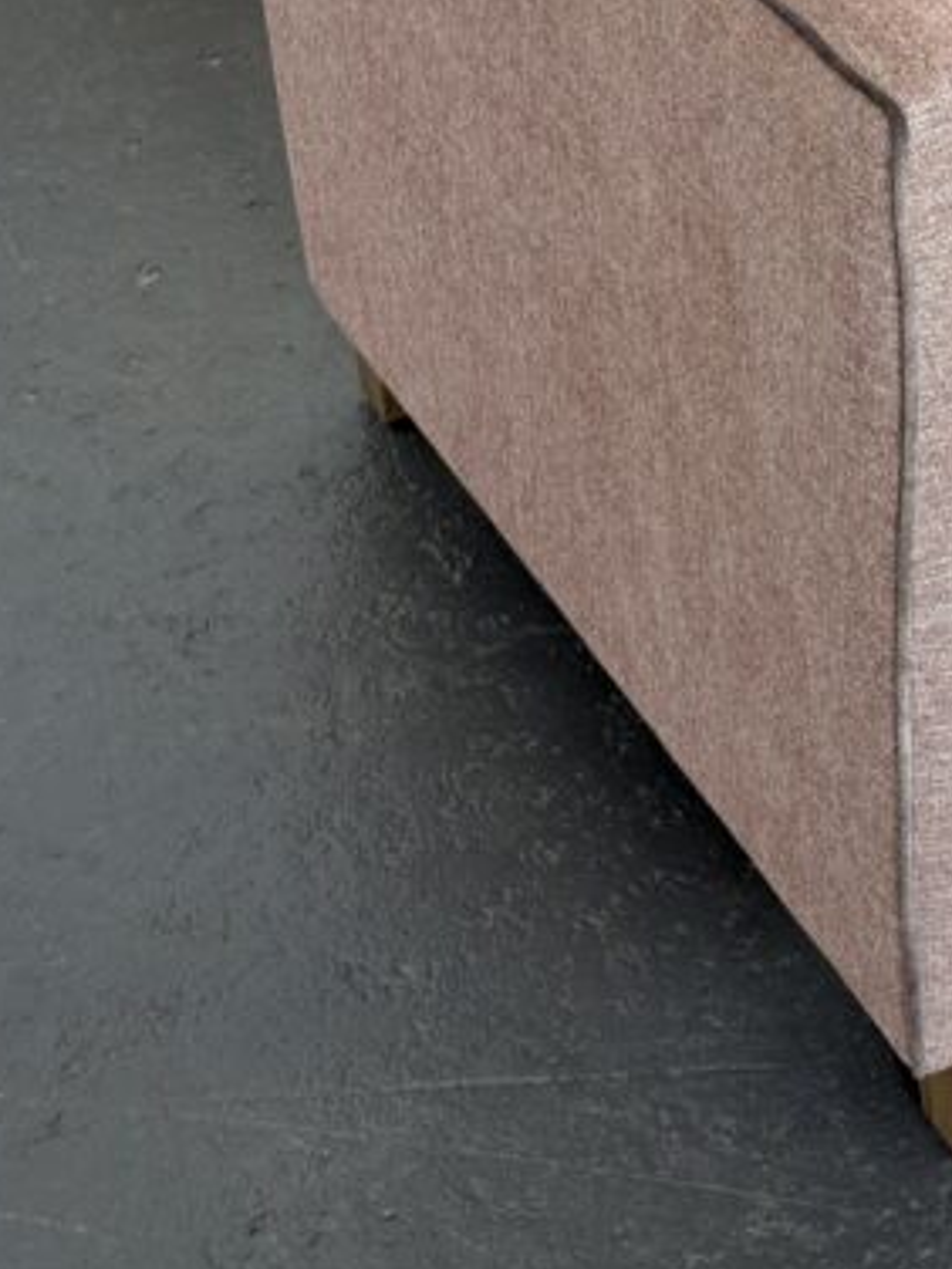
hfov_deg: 14.3
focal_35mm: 102
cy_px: 44
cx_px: 966
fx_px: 3740
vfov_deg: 18.8
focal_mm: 6.76
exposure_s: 1/122
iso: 64
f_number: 1.78
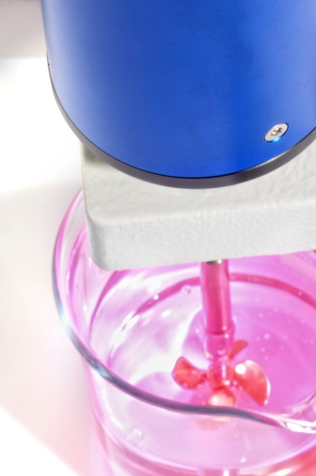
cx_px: 212
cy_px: 48
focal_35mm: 234
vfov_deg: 8.8
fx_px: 3086
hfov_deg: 5.9
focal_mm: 105
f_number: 36
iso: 200
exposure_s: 1/200
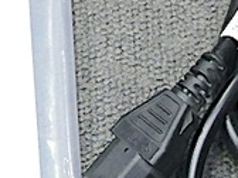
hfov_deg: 6.0
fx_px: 2241
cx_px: -184
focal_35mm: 326
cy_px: 47
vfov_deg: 4.6
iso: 200
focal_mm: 10.3
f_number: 4.2
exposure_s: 1/10
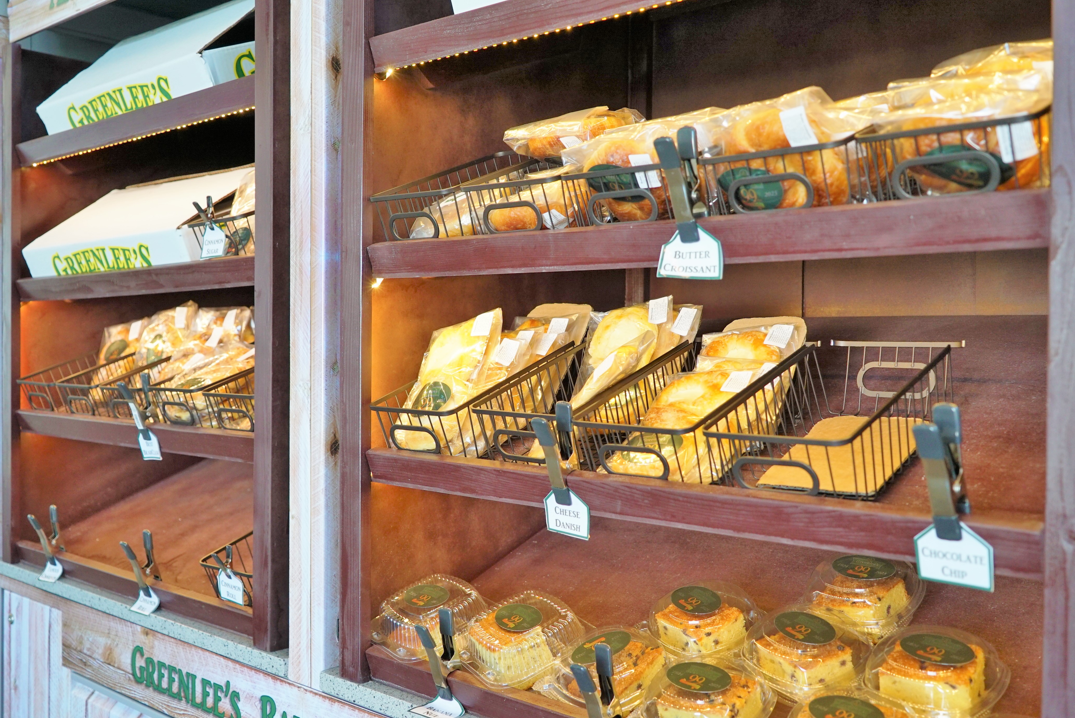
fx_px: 1016
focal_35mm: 34
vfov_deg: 38.9
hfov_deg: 55.8
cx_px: 541
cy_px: 359
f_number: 4
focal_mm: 33
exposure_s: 1/160
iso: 1000
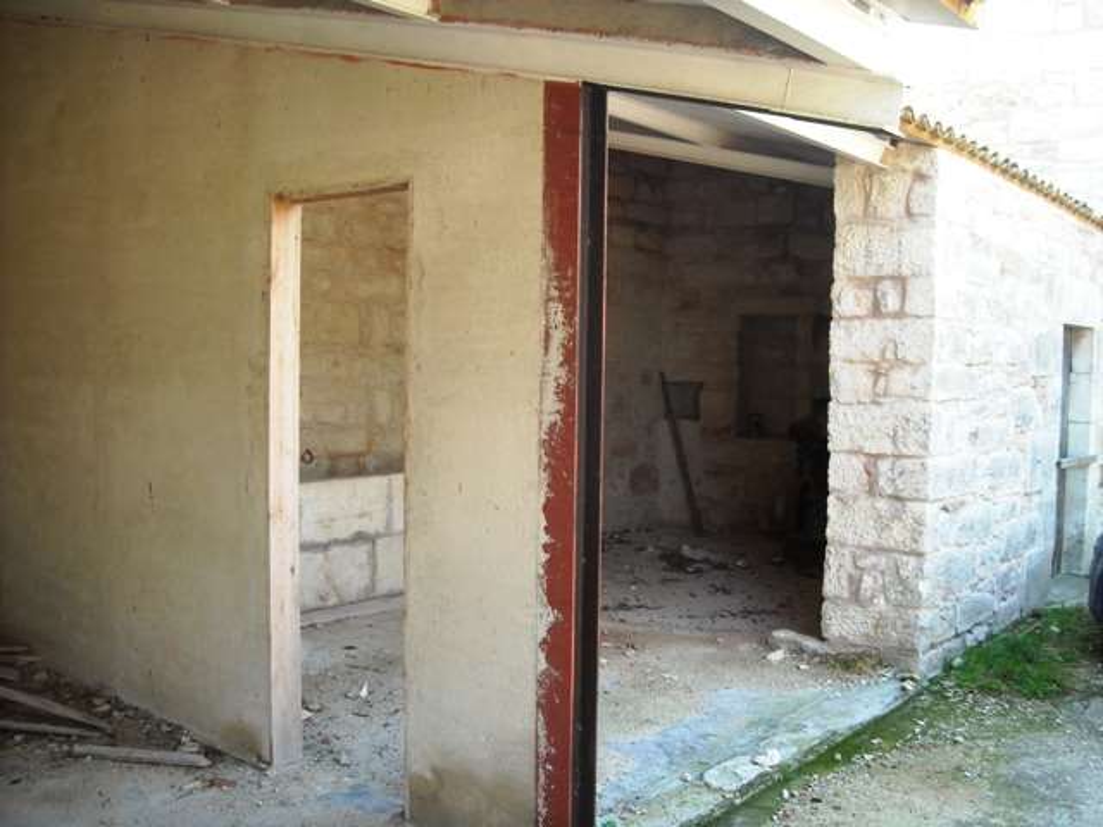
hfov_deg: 52.6
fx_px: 1115
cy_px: 414
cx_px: 552
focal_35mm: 35
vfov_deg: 40.7
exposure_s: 1/60
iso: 80
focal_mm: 5.7
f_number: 2.8
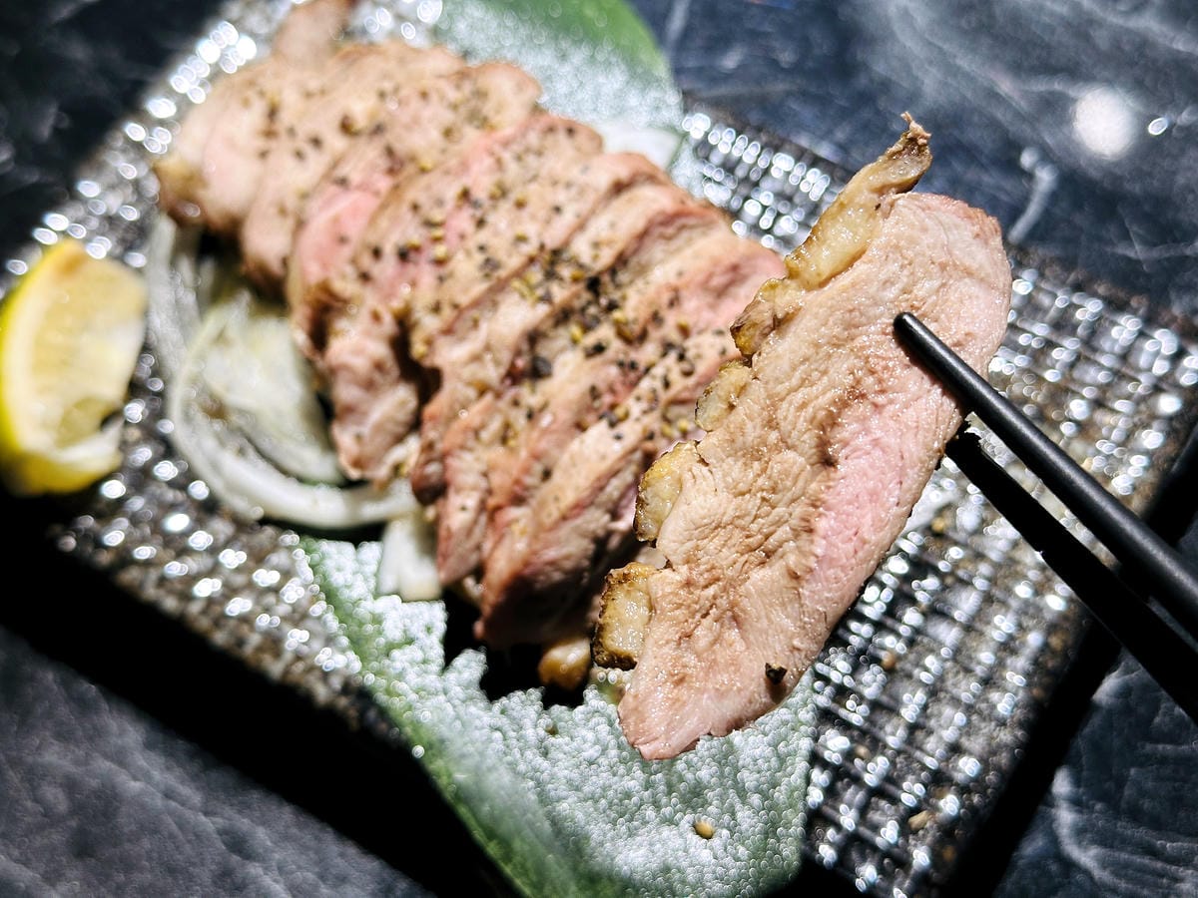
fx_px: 1661
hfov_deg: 39.7
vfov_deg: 30.3
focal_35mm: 48
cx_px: 599
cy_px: 449
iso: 80
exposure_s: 1/60
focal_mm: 6.86
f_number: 1.78
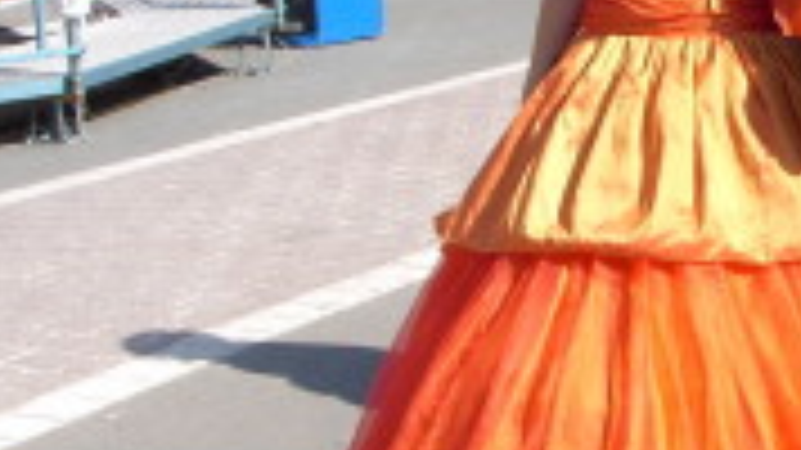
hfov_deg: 16.0
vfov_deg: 9.4
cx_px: 963
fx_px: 2739
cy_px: 171
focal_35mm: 129
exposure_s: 1/200
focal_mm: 6.8
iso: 70
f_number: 5
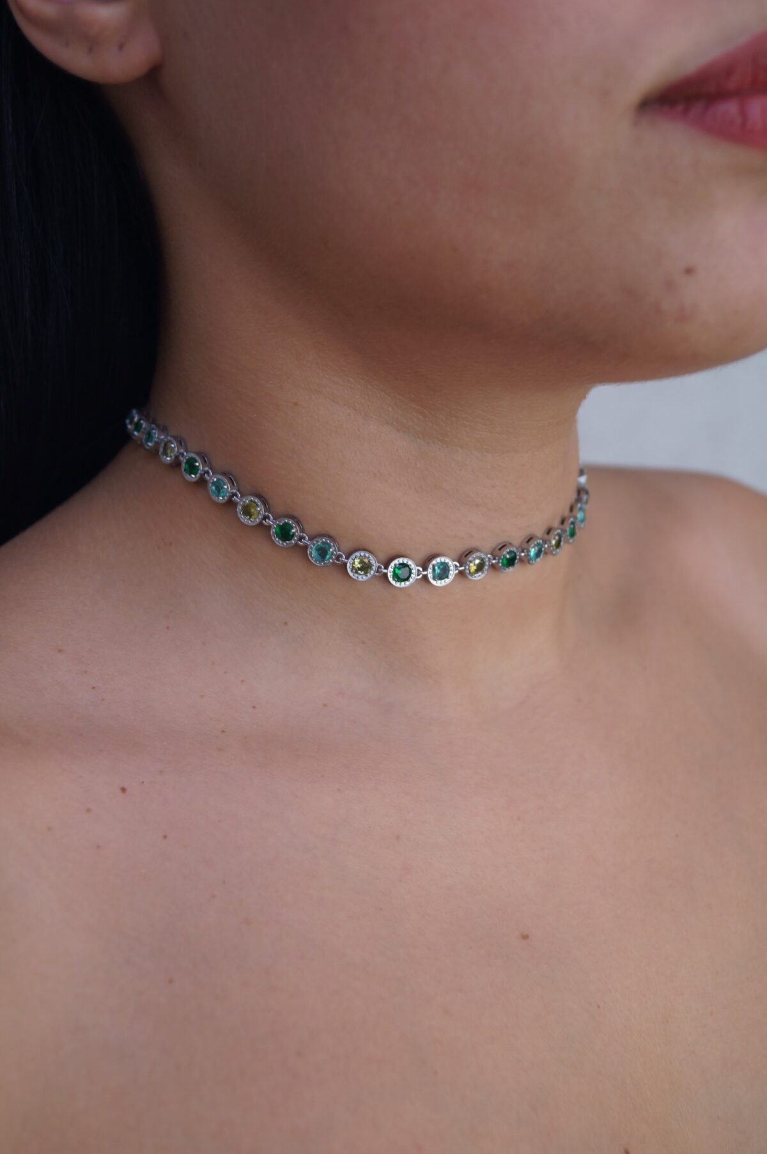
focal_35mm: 52
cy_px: 577
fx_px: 1666
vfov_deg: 38.2
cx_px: 384
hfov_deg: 25.9
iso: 200
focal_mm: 35
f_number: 5
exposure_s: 1/160
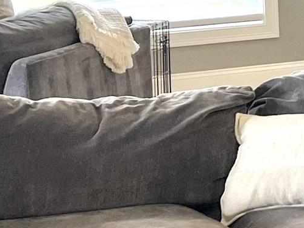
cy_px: -51
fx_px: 1405
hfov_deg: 11.6
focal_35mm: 160
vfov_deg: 9.1
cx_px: 506
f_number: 1.5
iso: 100
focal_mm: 5.7
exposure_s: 1/120
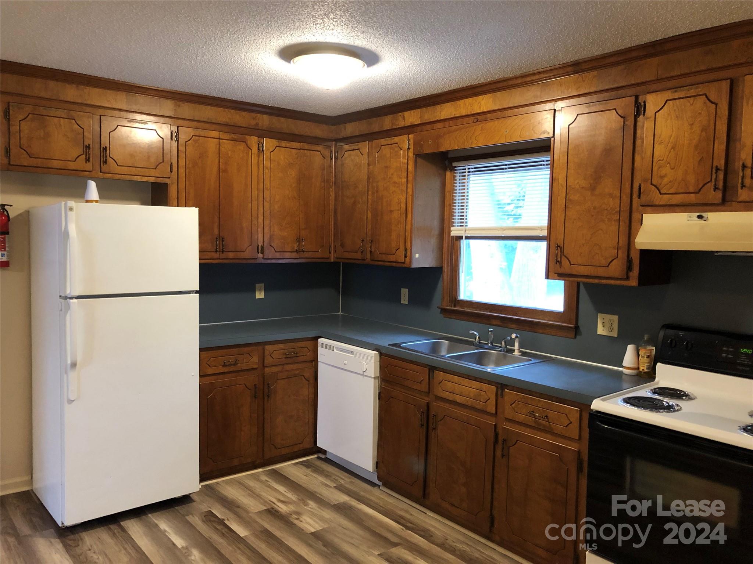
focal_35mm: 28
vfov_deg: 49.7
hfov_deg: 63.4
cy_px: 282
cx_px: 376
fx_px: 609
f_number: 1.8
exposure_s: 1/15
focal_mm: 3.99
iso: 80
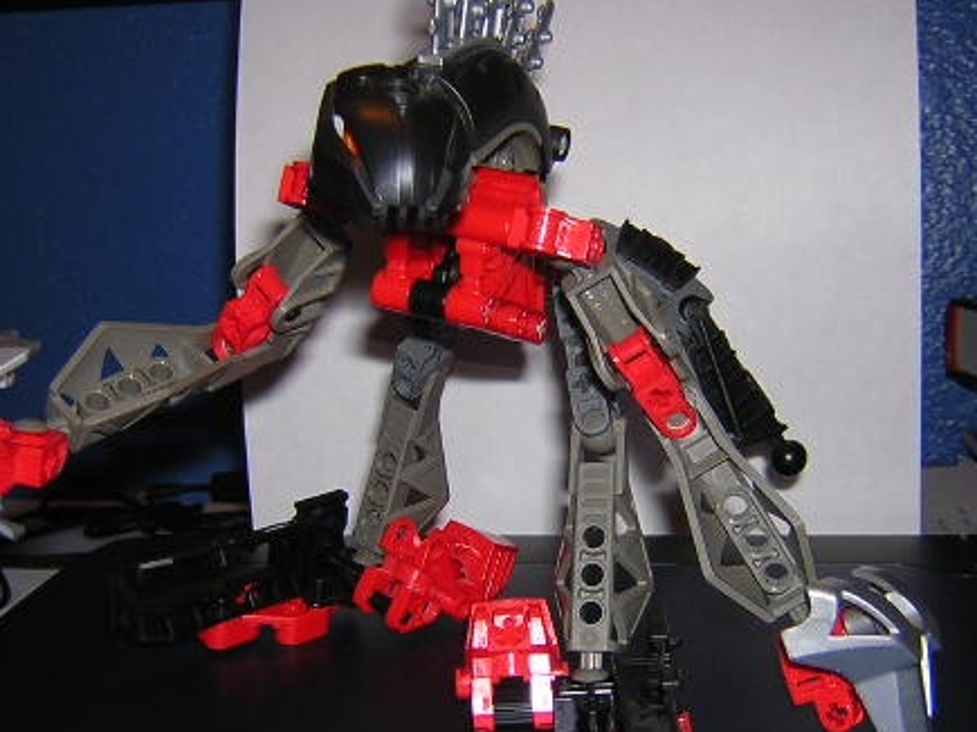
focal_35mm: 53
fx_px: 1495
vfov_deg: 27.5
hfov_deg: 36.1
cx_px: 568
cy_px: 418
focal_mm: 4.7
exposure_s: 1/60.1
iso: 100
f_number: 2.6
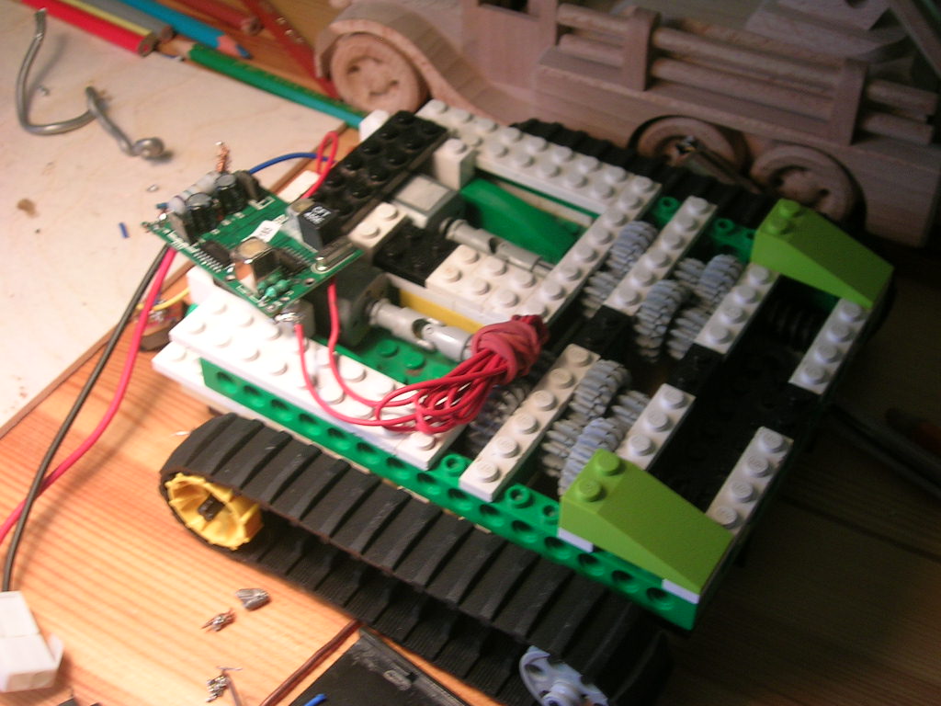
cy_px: 353
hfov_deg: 36.2
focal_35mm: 53
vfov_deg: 27.5
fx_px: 1441
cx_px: 470
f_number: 3.2
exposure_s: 1/39.5
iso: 50
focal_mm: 8
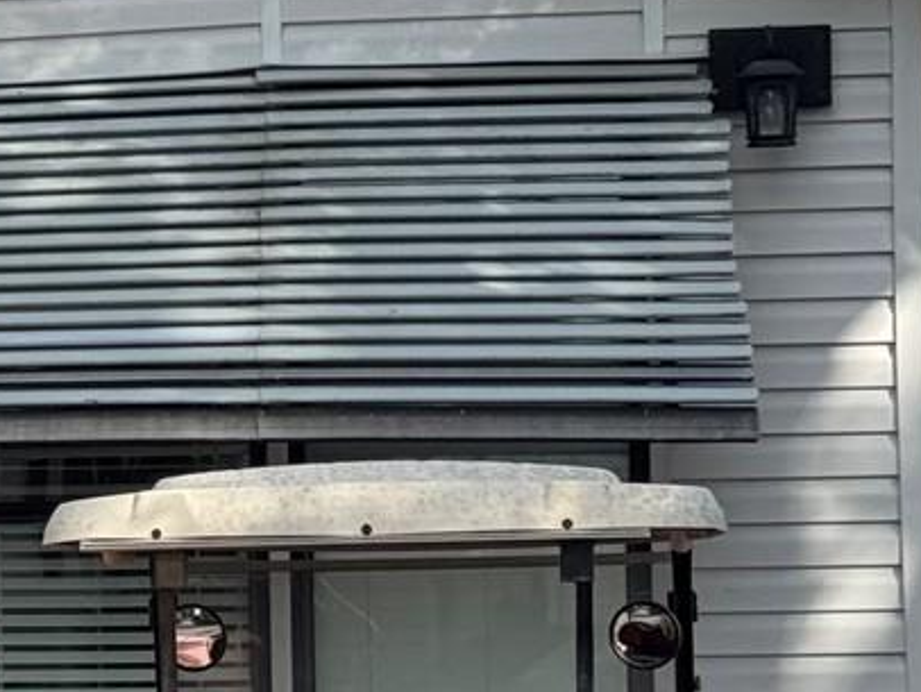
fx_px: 5032
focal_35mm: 189
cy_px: 458
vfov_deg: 7.9
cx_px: -501
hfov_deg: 10.1
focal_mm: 6.76
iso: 64
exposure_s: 1/2611
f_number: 1.78
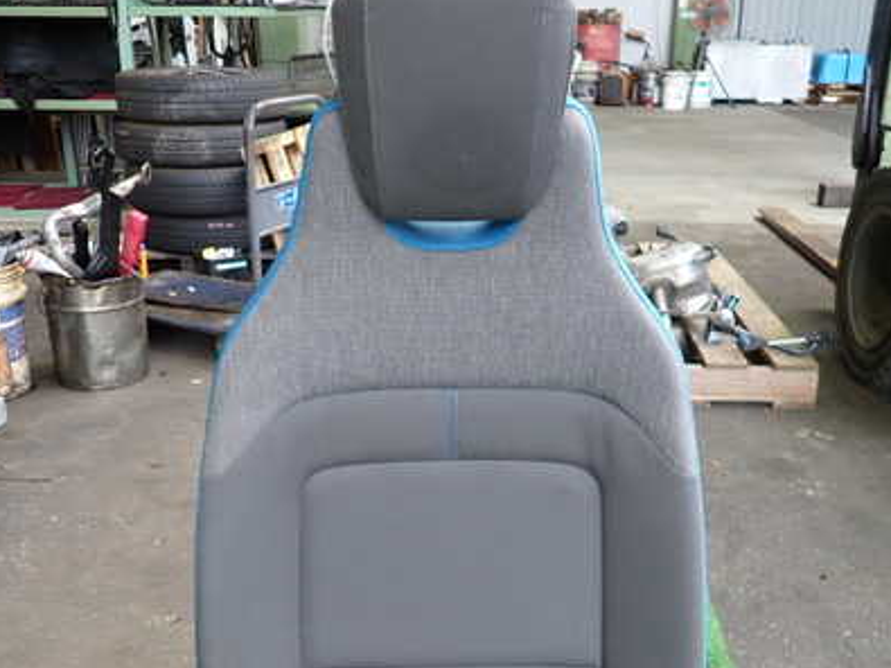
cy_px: 406
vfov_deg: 37.5
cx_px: 449
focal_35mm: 38
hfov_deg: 49.0
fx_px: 978
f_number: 2
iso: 200
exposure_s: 1/100
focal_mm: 4.5
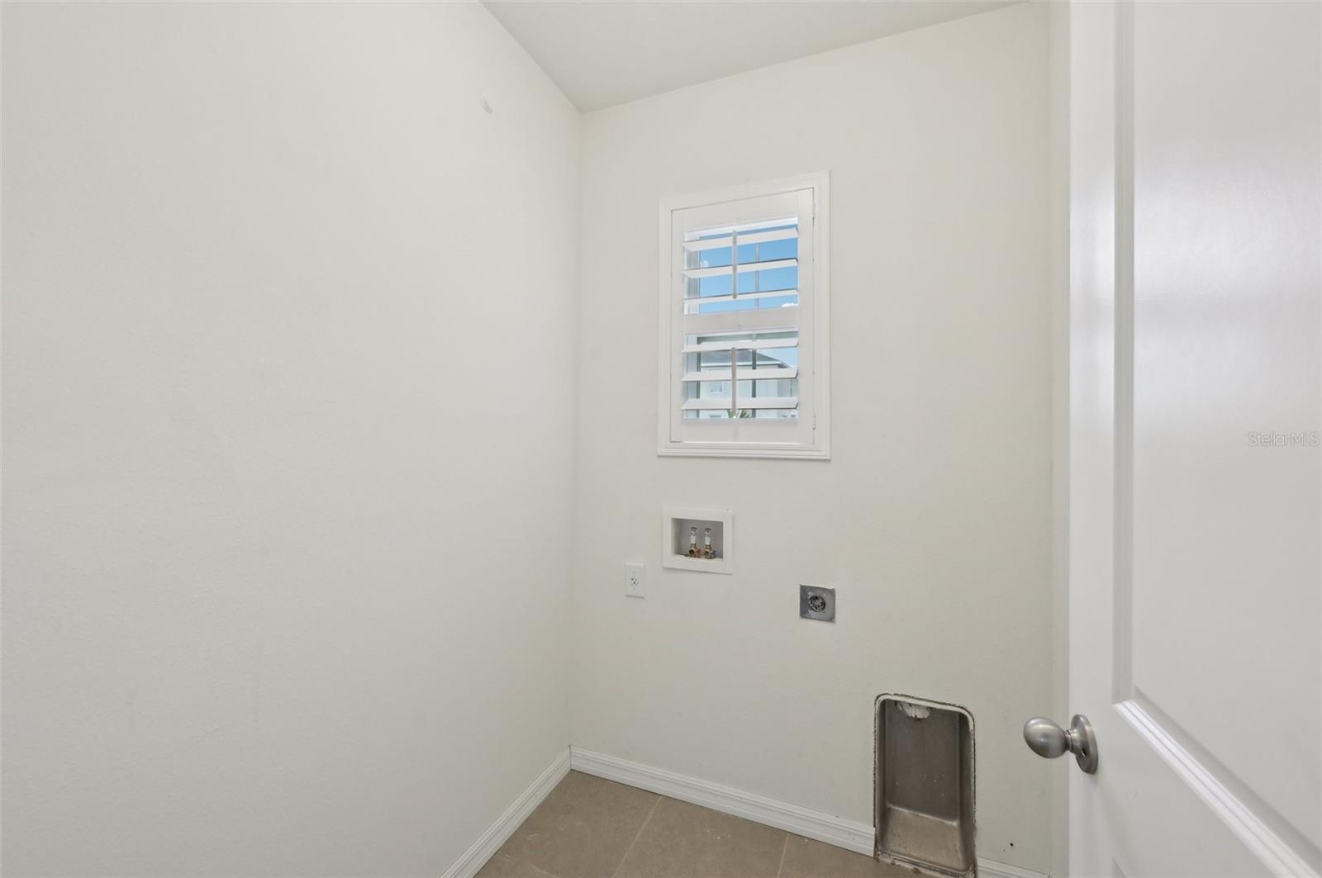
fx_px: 514
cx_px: 661
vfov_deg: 81.1
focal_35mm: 14
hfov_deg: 104.3
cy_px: 439
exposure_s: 1/50
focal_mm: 14
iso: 400
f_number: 8
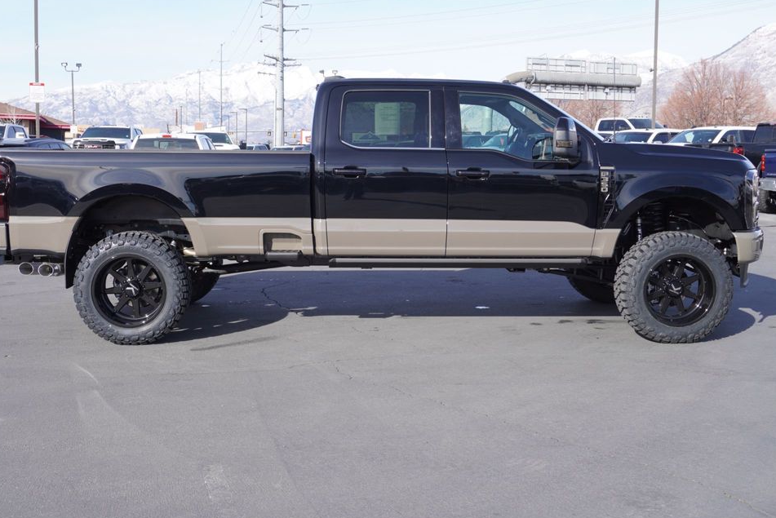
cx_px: 368
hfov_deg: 46.4
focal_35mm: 42
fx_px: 906
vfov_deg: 31.9
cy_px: 247
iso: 100
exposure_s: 1/160
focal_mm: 26
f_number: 7.1
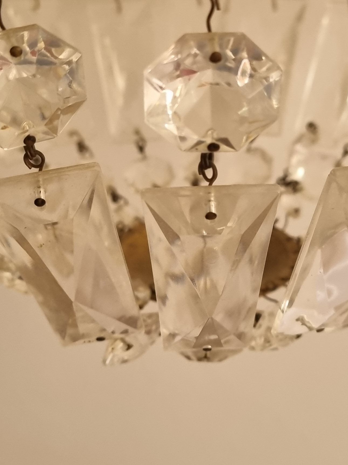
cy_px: 156
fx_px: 818
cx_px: 222
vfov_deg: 31.4
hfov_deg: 23.9
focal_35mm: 61
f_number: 1.8
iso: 250
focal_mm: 5.4
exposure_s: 1/100
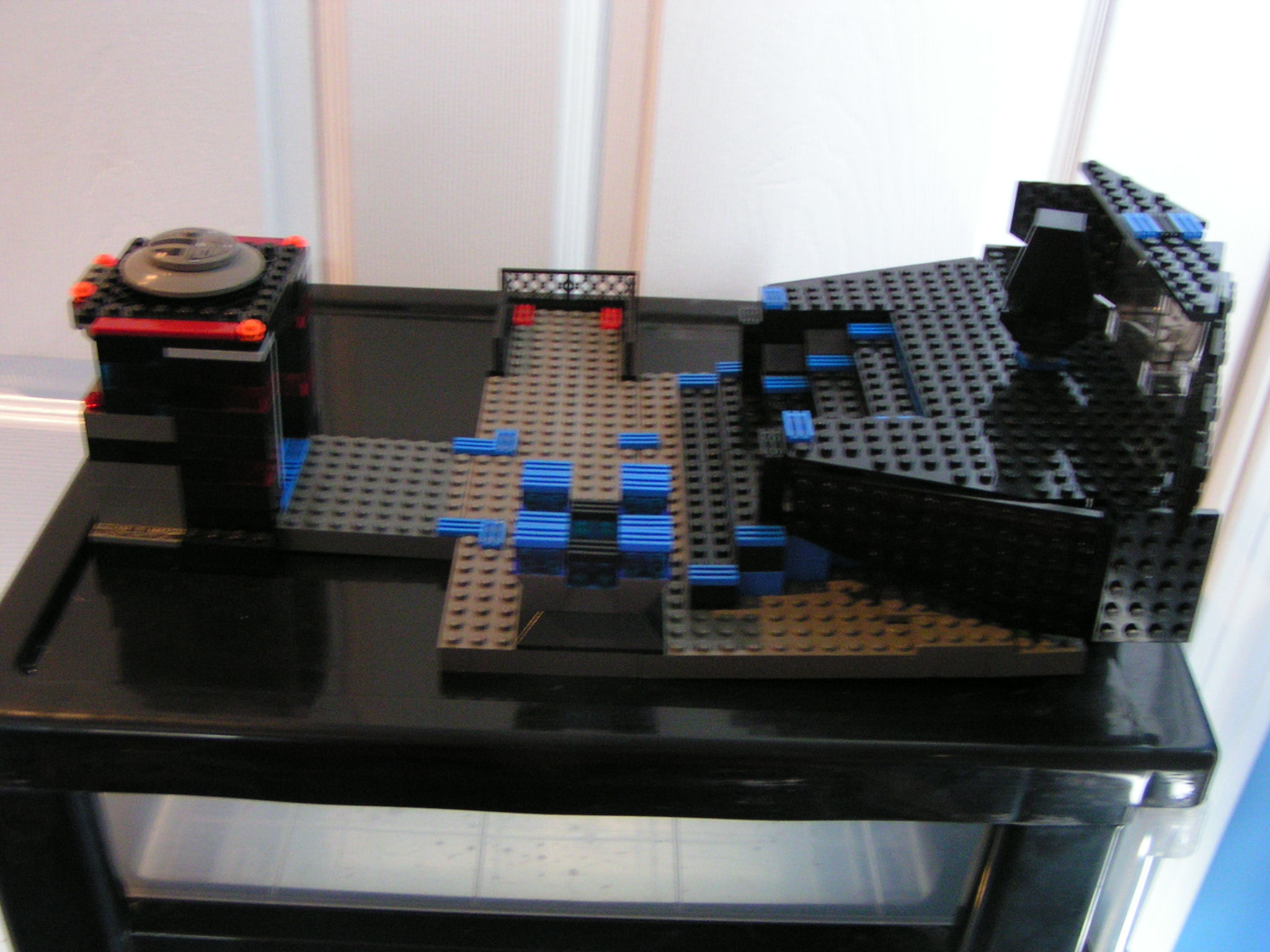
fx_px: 1394
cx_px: 635
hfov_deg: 49.0
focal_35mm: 38
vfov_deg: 37.7
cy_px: 476
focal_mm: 5.8
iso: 200
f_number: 2.8
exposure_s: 1/8
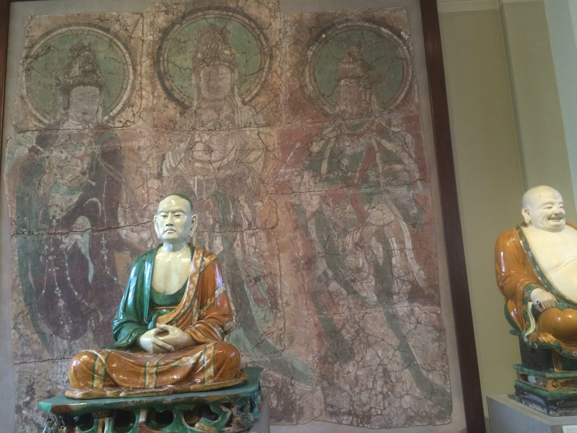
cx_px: 288
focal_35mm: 29
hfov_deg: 61.7
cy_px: 216
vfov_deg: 48.2
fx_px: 483
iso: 320
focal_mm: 4.15
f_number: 2.2
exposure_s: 1/20
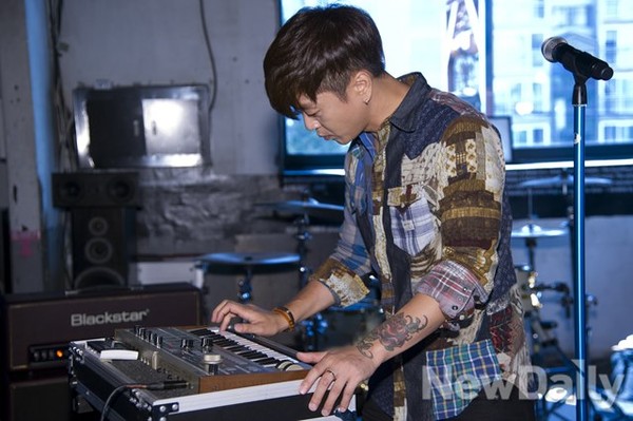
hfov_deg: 39.6
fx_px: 878
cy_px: 210
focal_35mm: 50
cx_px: 316
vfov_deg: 26.9
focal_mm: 50
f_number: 4
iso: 1250
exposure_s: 1/200
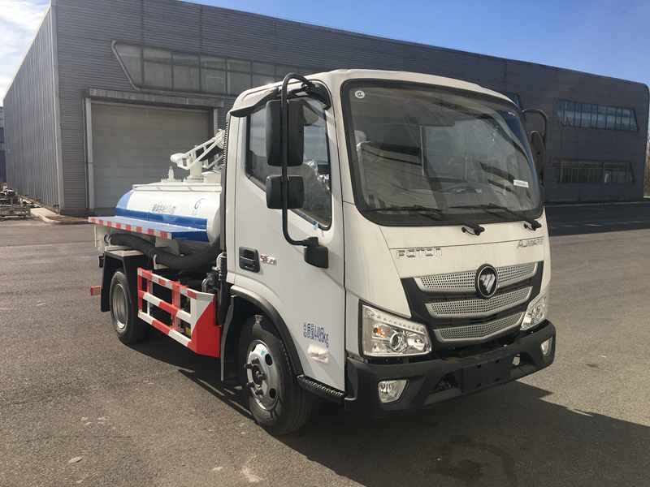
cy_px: 244
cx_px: 325
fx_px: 545
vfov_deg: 48.2
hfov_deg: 61.7
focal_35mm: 29
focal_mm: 4.15
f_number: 2.2
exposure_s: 1/2404
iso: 25
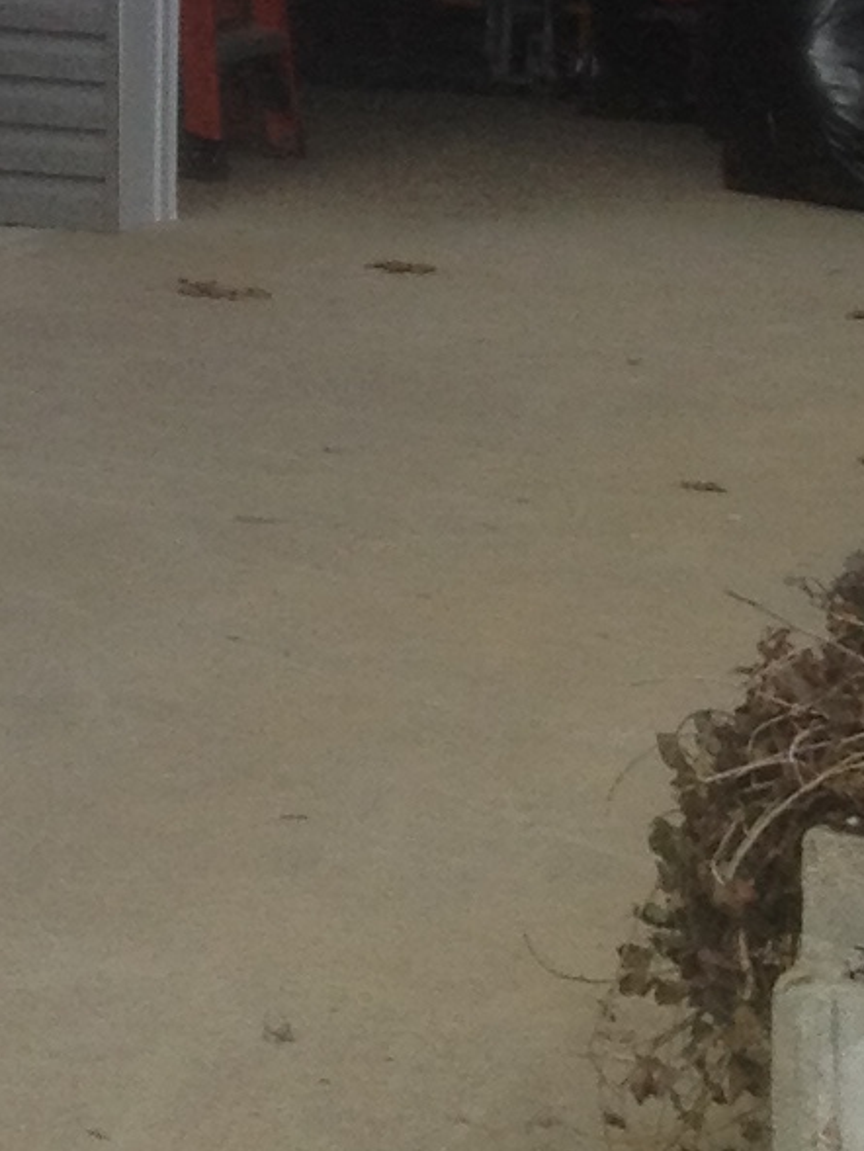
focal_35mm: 194
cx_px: -581
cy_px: -1049
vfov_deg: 9.6
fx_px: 6454
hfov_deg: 7.5
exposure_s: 1/746
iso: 50
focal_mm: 4.28
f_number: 2.4
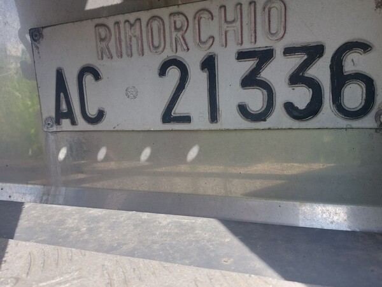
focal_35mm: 24
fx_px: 265
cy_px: 144
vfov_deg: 56.8
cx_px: 191
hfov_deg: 71.6
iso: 32
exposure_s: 1/260
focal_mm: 5.23
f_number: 1.8
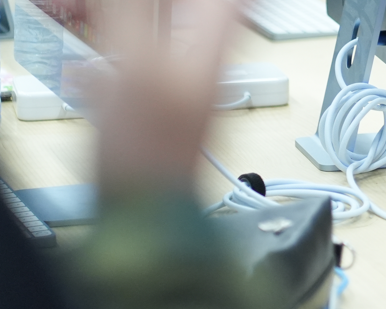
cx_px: 647
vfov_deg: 4.4
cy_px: -235
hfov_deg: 5.5
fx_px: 3953
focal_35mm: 346
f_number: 1.8
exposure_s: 1/500
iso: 1250
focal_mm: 85
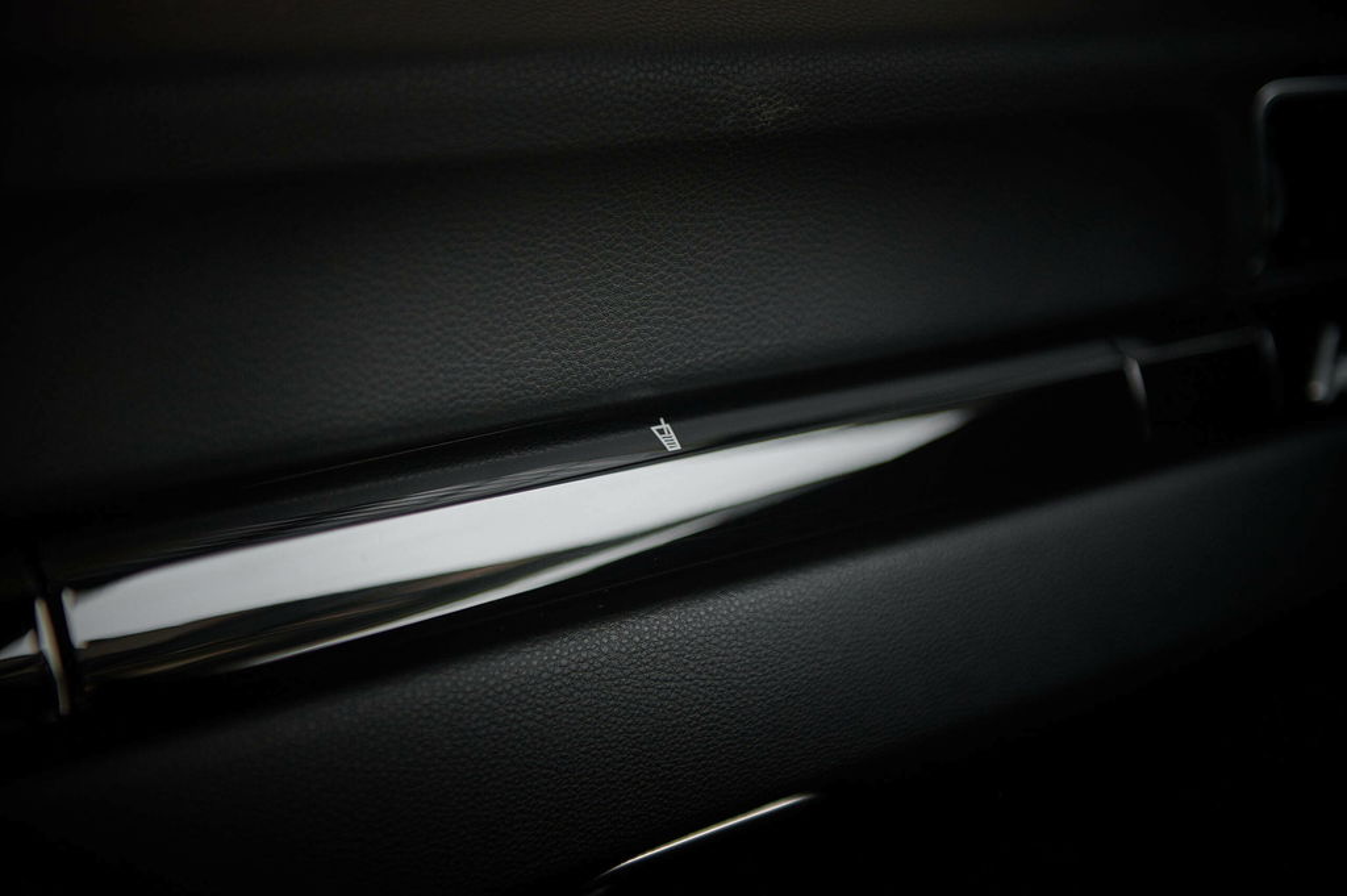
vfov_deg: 19.4
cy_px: 448
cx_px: 674
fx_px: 2617
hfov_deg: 28.9
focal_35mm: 70
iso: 800
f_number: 2.8
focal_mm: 70
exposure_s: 1/200
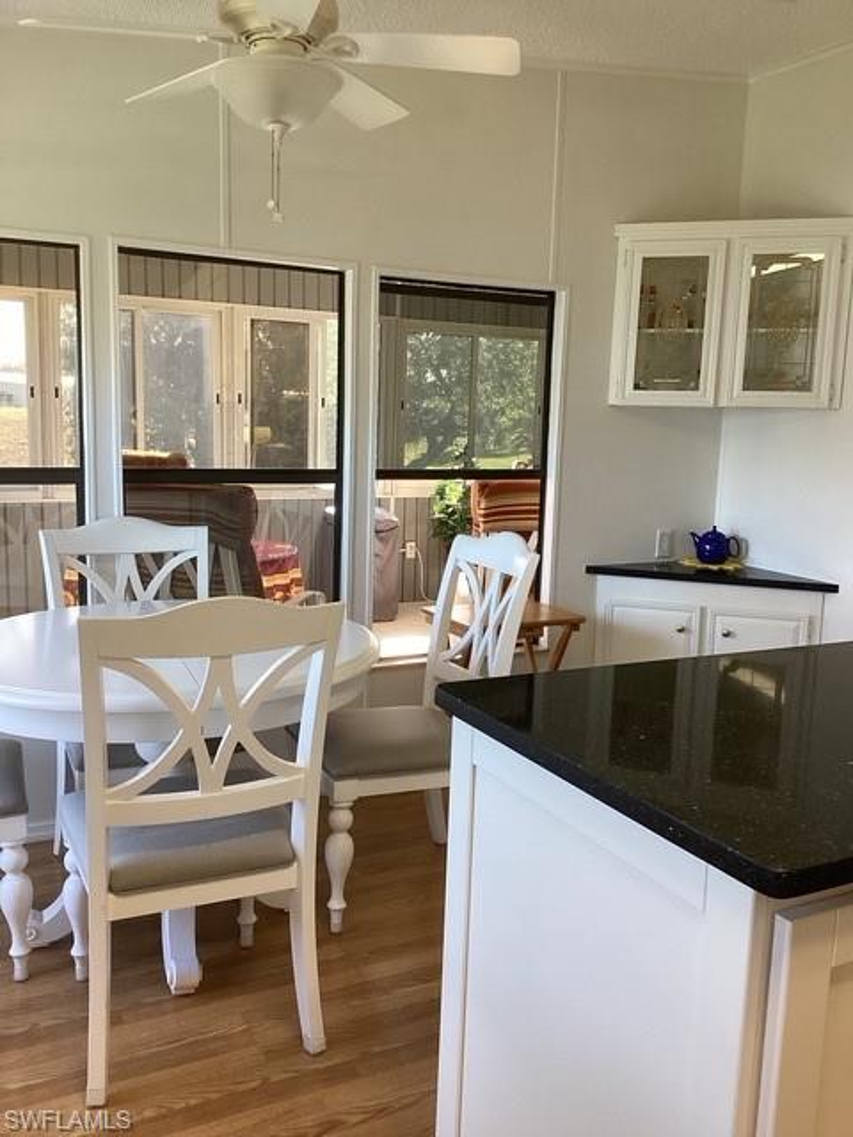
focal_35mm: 31
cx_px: 426
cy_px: 568
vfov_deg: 58.4
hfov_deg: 45.4
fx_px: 1019
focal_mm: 3.3
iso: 100
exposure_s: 1/60
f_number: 2.4
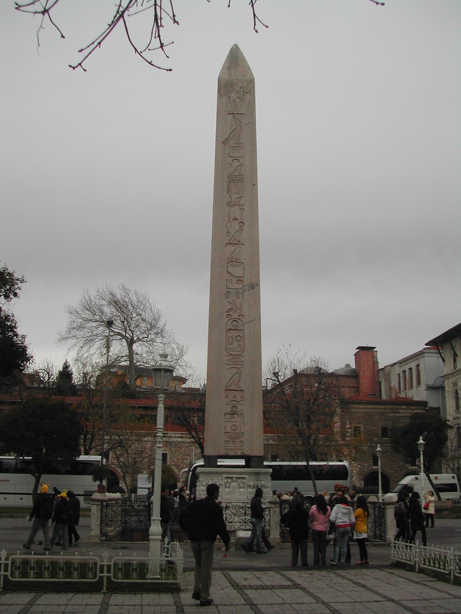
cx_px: 230
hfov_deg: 37.7
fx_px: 675
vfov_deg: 49.0
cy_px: 307
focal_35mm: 38
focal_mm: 8
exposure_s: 1/328
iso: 100
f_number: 2.8
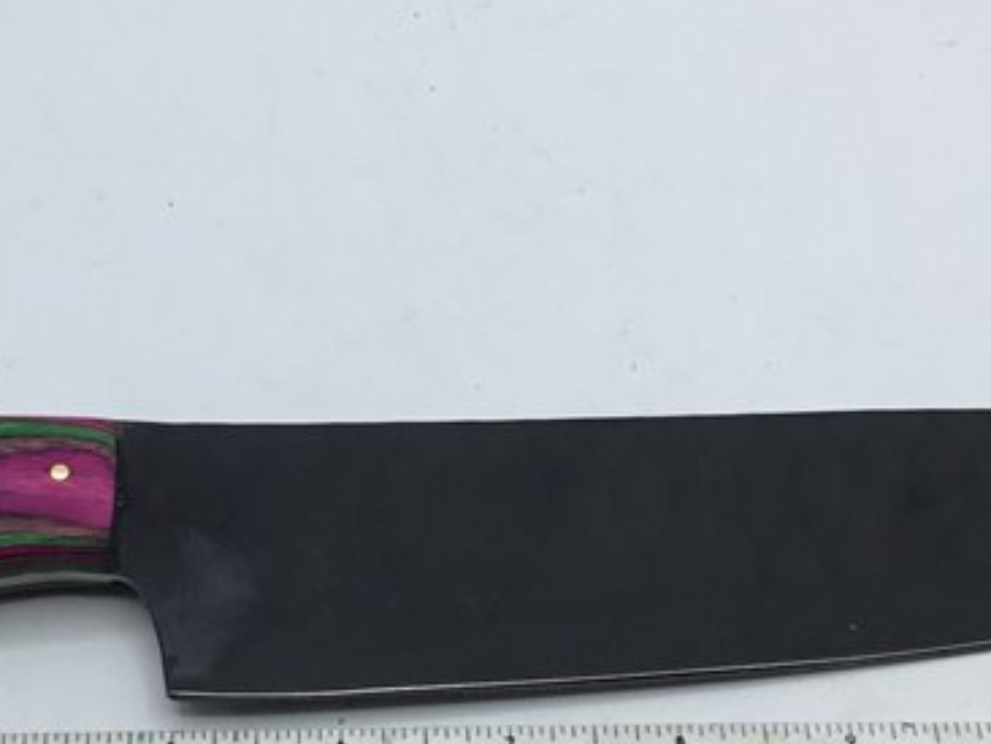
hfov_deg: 20.4
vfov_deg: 15.4
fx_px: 2750
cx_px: 334
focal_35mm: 96
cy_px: 331
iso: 25
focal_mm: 3.3
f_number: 2.4
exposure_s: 1/131
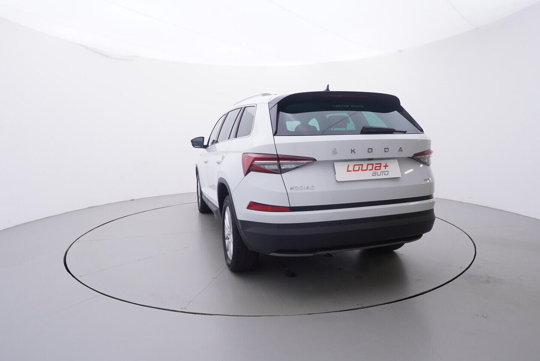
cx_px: 270
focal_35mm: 22
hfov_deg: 77.3
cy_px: 180
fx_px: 338
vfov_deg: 56.2
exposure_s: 1/80
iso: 200
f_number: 5
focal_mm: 15
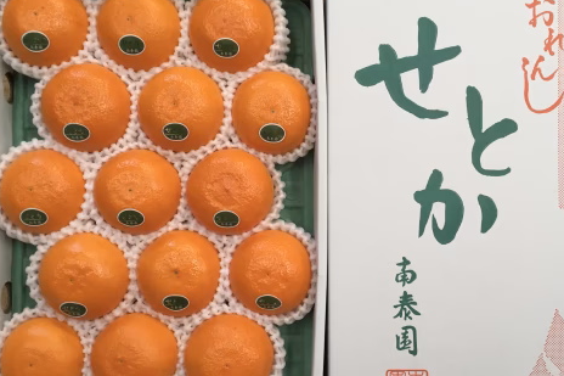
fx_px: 611
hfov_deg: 49.5
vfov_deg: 34.2
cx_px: 315
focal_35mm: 39
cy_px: 202
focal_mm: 4.15
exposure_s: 1/30
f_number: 2.2
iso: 64
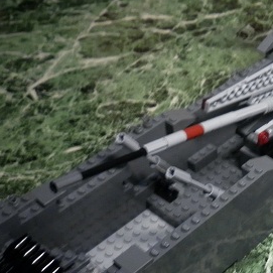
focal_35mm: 73
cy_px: 124
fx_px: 651
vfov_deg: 23.7
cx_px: 268
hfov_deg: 22.8
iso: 200
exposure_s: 1/30
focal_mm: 5
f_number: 2.8
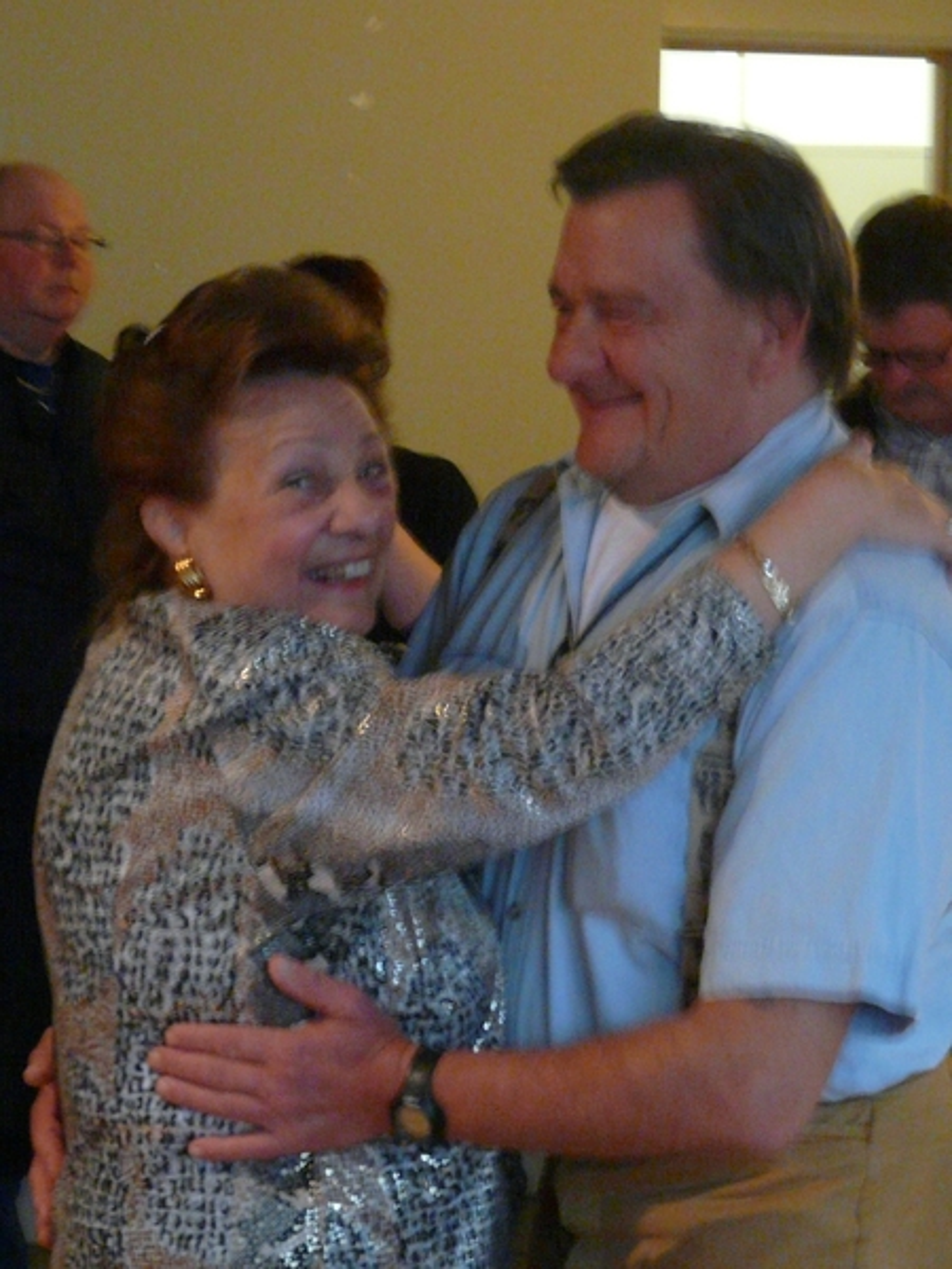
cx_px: 476
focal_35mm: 132
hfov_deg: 11.2
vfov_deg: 14.9
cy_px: 634
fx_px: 4840
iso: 400
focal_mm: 13.6
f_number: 3.6
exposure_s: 1/8
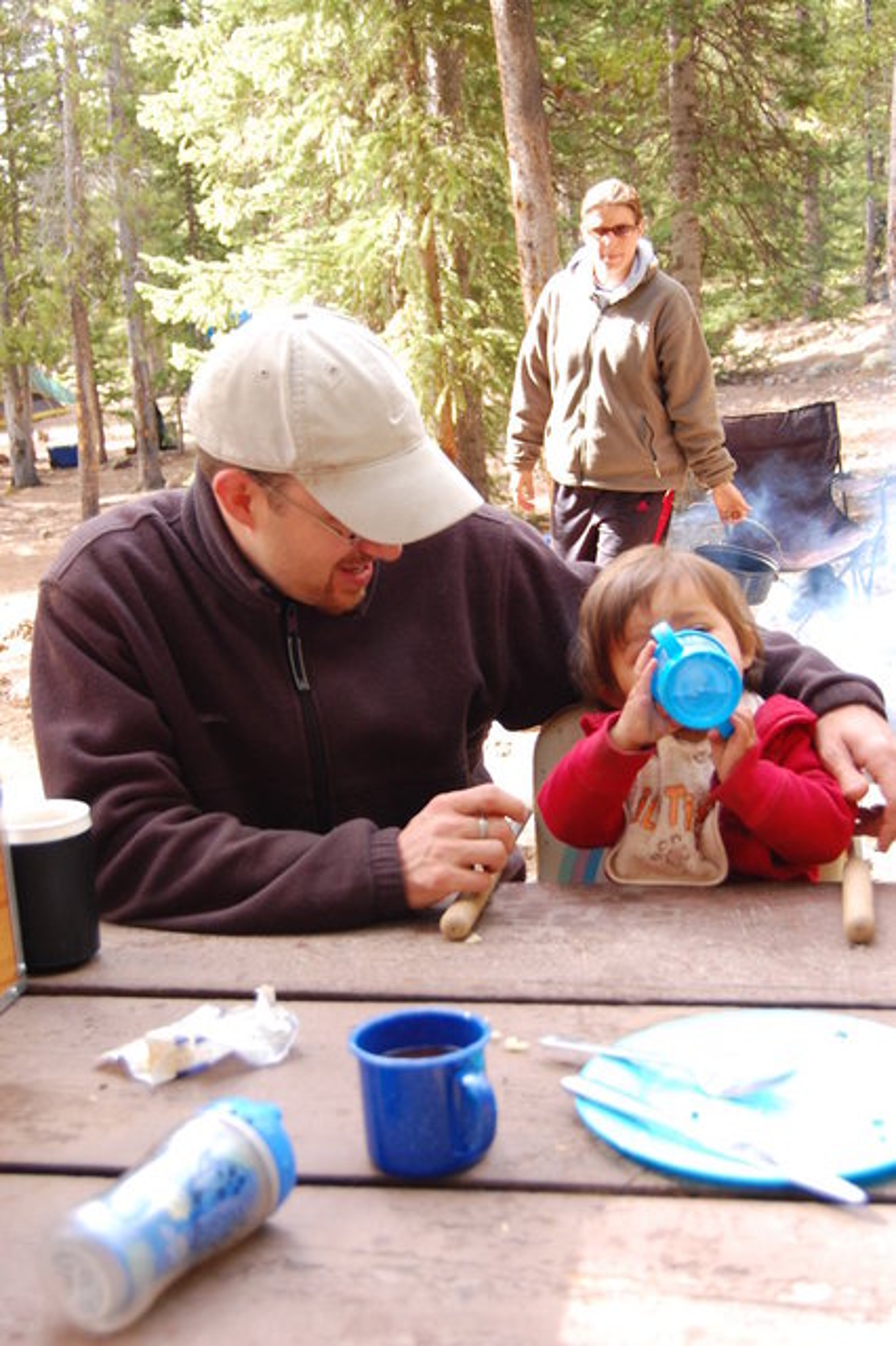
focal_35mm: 48
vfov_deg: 41.1
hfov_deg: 28.0
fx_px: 1794
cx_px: 448
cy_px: 673
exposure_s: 1/80
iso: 400
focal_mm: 32
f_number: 4.5
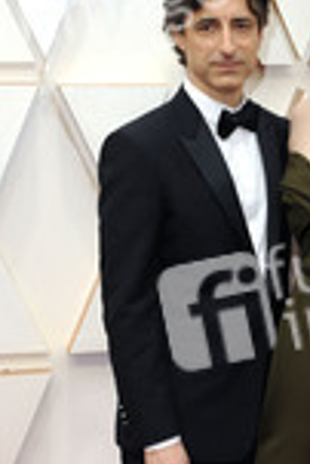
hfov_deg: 11.2
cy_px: 452
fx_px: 1533
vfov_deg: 16.9
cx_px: 407
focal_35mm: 119
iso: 800
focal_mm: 45
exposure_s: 1/250
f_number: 8
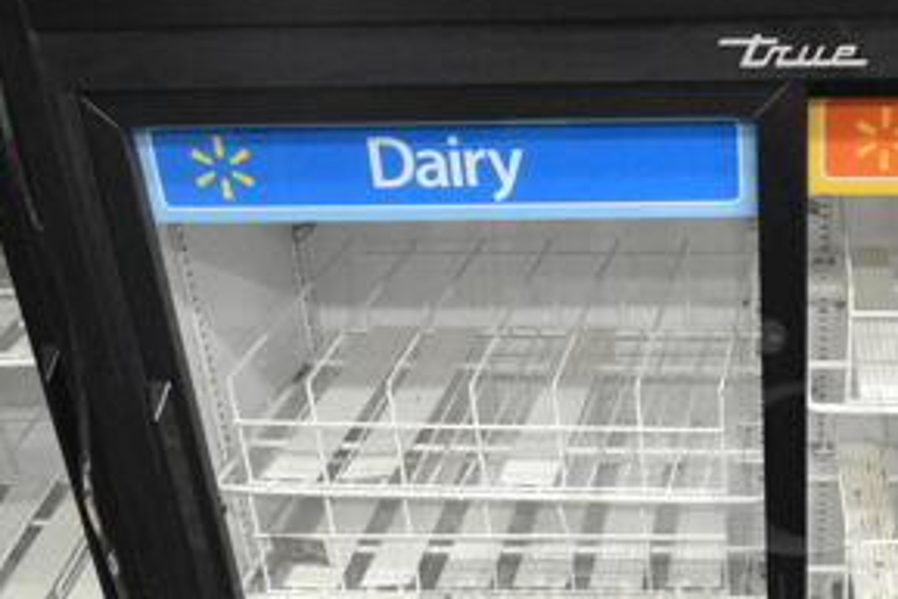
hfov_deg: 33.6
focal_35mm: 57
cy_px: 462
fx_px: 1422
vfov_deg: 23.5
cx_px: 767
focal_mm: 18
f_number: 5.6
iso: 6400
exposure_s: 1/125
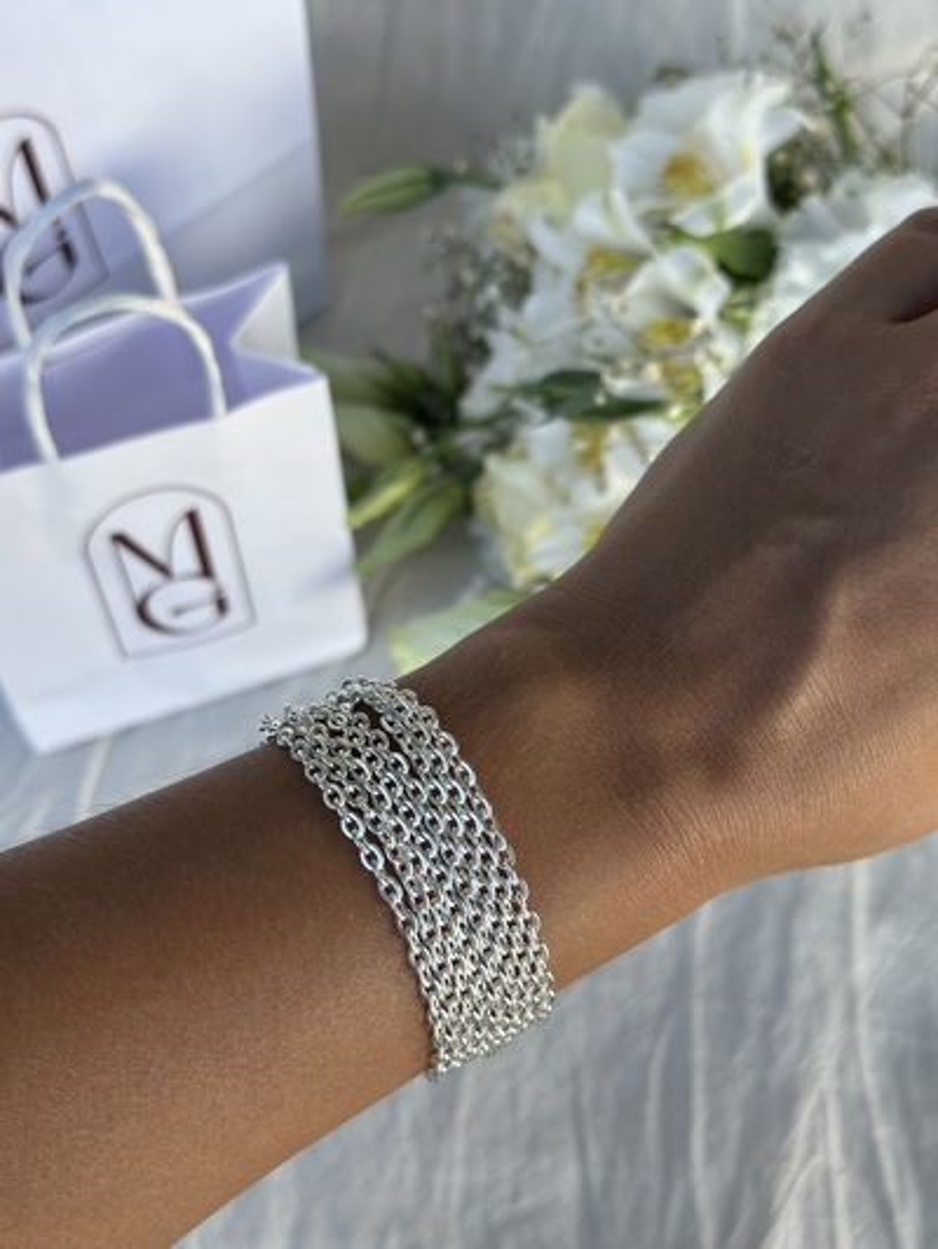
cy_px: 624
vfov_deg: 39.6
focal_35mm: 48
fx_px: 1734
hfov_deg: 30.3
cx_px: 469
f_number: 1.78
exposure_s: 1/714
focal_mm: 6.86
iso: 64
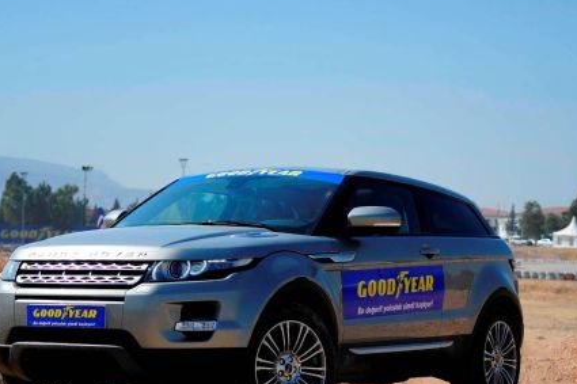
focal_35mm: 107
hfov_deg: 19.1
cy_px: 271
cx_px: 329
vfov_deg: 12.8
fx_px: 1714
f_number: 4
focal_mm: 70
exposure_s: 1/2500
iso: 200
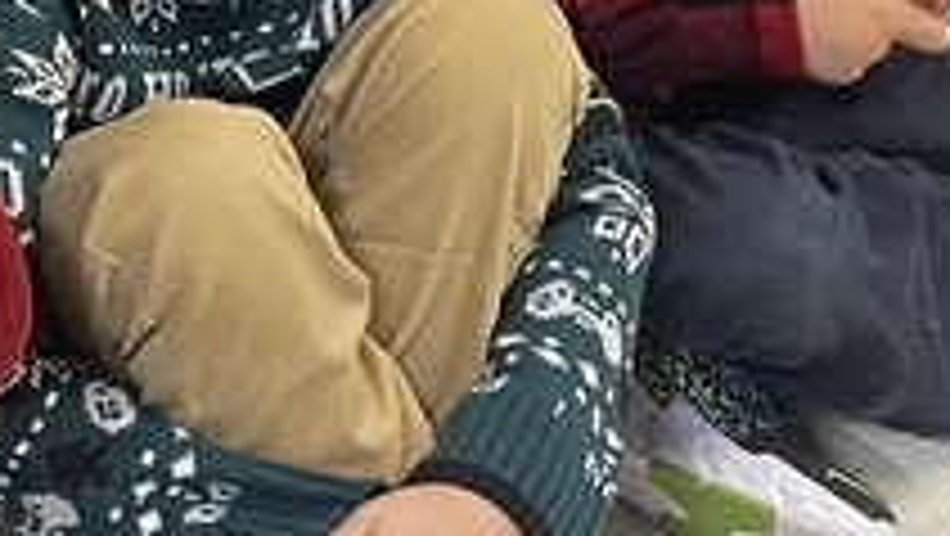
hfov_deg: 15.9
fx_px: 3327
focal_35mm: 132
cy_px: 32
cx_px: 5
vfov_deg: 9.2
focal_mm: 5.1
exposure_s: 1/60
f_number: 1.6
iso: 250
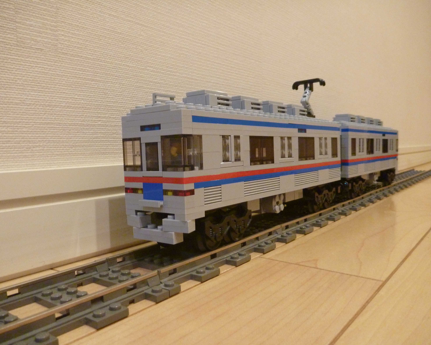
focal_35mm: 30
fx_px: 383
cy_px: 175
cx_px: 208
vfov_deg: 48.5
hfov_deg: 58.8
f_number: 3.3
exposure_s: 1/8
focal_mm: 4.9
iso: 400
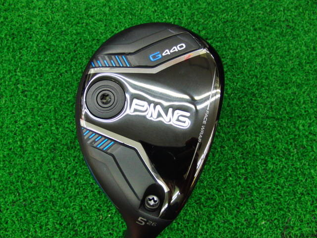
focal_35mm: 37
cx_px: 158
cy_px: 119
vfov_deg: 38.7
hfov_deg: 50.1
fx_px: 339
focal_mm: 6.42
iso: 400
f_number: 3.6
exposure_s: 1/50
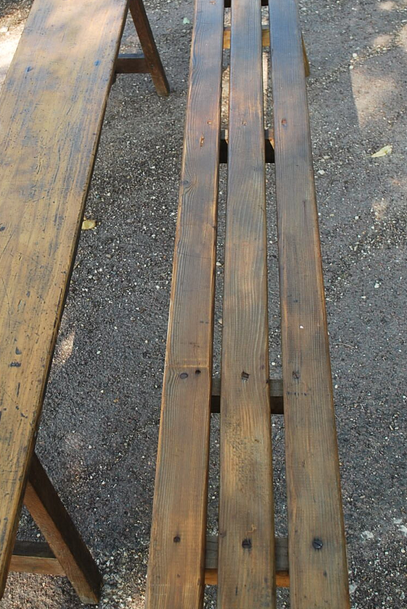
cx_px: 144
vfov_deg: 34.9
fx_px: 964
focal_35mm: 57
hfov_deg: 23.8
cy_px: 248
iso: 200
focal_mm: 22
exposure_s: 1/60
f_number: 4
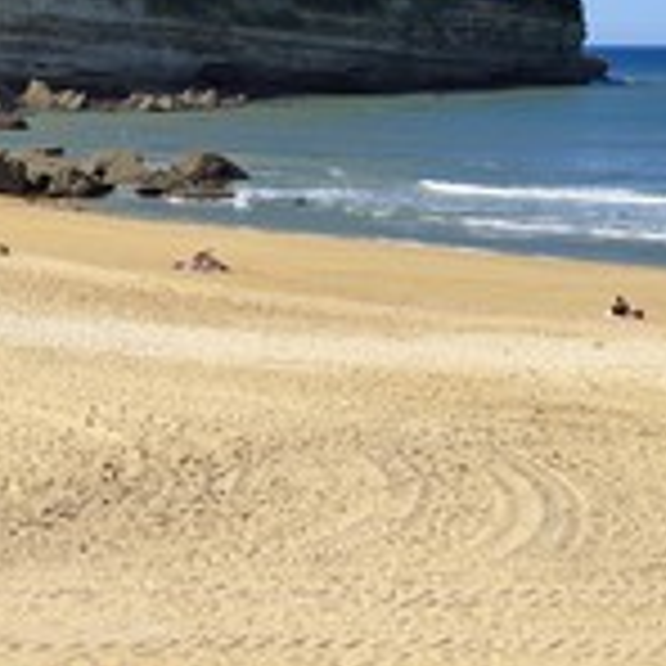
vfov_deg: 19.8
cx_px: 212
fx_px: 1894
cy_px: 140
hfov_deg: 19.9
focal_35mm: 87
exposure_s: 1/320
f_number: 11
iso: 200
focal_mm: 36
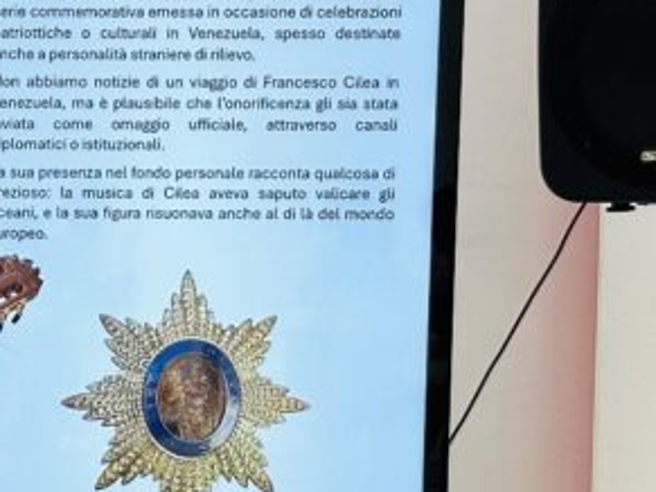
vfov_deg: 8.7
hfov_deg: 11.2
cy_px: 530
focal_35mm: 169
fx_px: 3201
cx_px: -381
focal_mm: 6.86
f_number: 1.78
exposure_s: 1/167
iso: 50
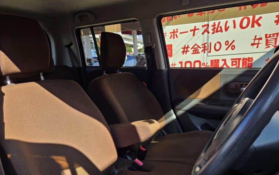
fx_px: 190
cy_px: 107
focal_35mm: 25
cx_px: 139
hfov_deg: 72.5
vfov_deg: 48.9
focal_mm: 5.4
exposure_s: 1/322
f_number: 1.8
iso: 25
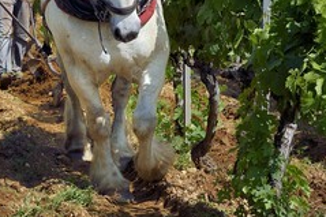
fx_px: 1466
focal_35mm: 162
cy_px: 56
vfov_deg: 8.5
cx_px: 52
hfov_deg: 12.6
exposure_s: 1/400
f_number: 13
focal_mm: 92
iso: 400
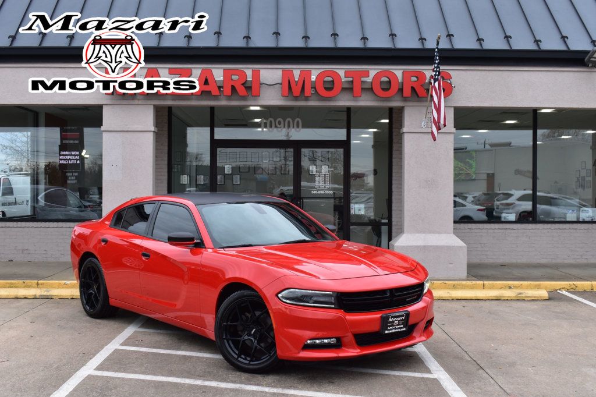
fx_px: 720
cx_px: 298
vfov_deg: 30.8
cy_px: 198
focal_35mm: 44
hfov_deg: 45.0
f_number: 9
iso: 400
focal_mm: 29
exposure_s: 1/160
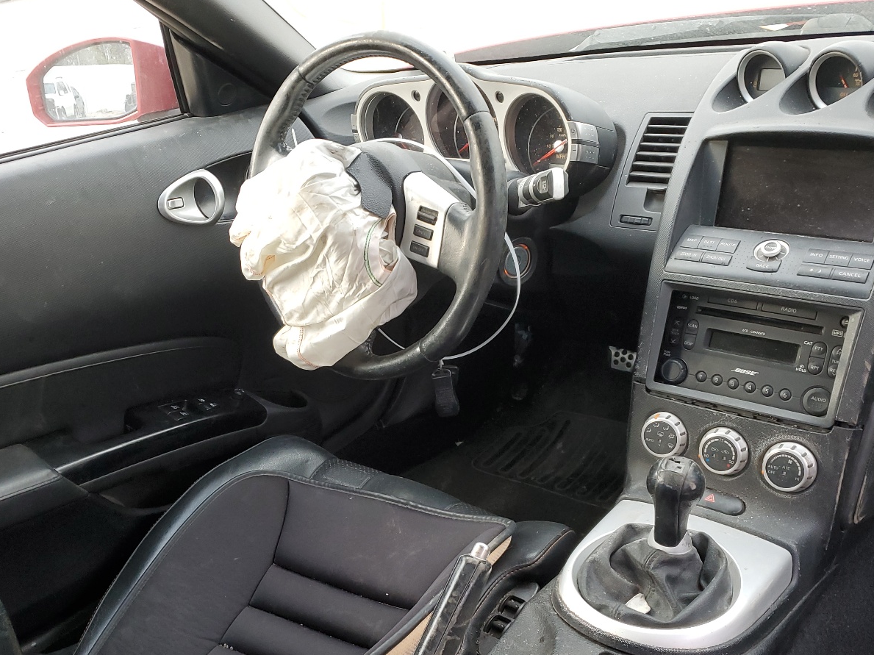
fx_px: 883
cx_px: 390
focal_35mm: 35
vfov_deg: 40.2
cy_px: 434
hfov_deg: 52.5
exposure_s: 1/120
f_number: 1.5
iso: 63
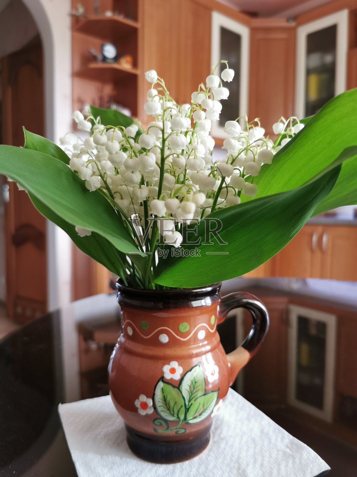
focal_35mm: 27
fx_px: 371
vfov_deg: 65.3
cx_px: 178
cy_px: 238
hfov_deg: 51.4
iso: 320
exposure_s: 1/50
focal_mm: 5.56
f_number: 1.6
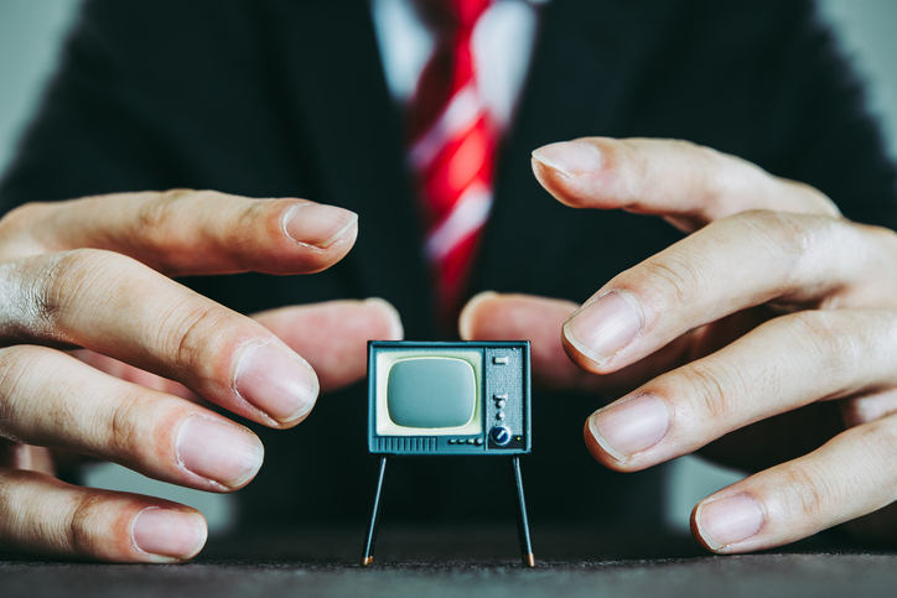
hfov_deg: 33.4
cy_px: 299
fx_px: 1495
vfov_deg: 22.6
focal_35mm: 60
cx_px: 448
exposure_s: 1/125
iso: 100
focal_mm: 60
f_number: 8
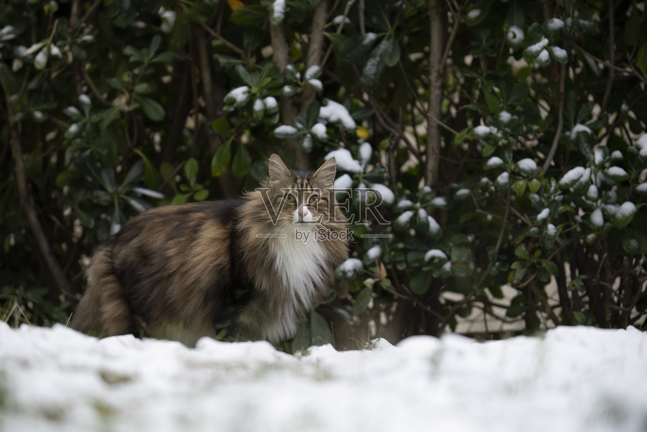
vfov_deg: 10.6
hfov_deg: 15.8
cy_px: 216
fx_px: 2337
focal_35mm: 130
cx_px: 324
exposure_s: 1/400
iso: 2000
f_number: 2.8
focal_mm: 130
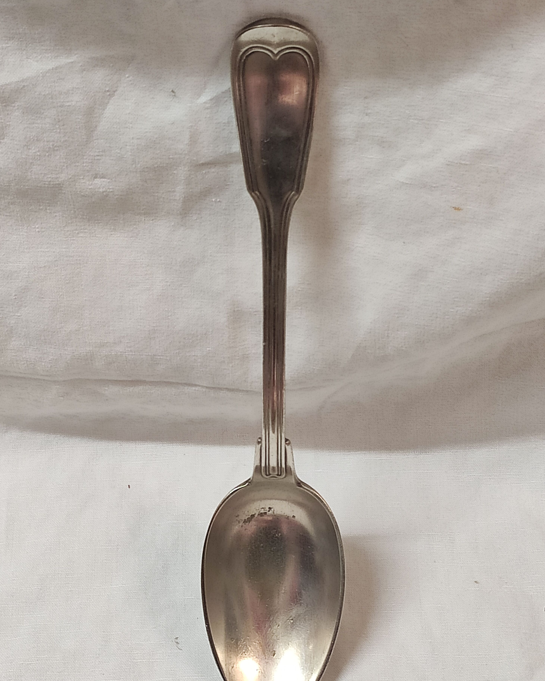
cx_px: 266
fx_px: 565
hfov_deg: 51.5
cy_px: 355
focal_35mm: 28
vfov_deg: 62.2
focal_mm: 4.77
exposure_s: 1/33
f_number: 1.75
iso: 460
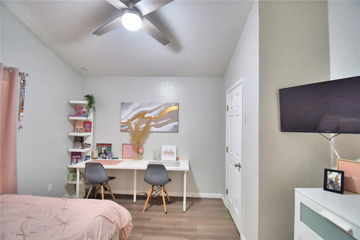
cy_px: 120
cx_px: 180
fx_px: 150
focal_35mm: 15
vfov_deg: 77.3
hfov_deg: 100.4
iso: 640
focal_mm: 10
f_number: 4.5
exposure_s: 1/30
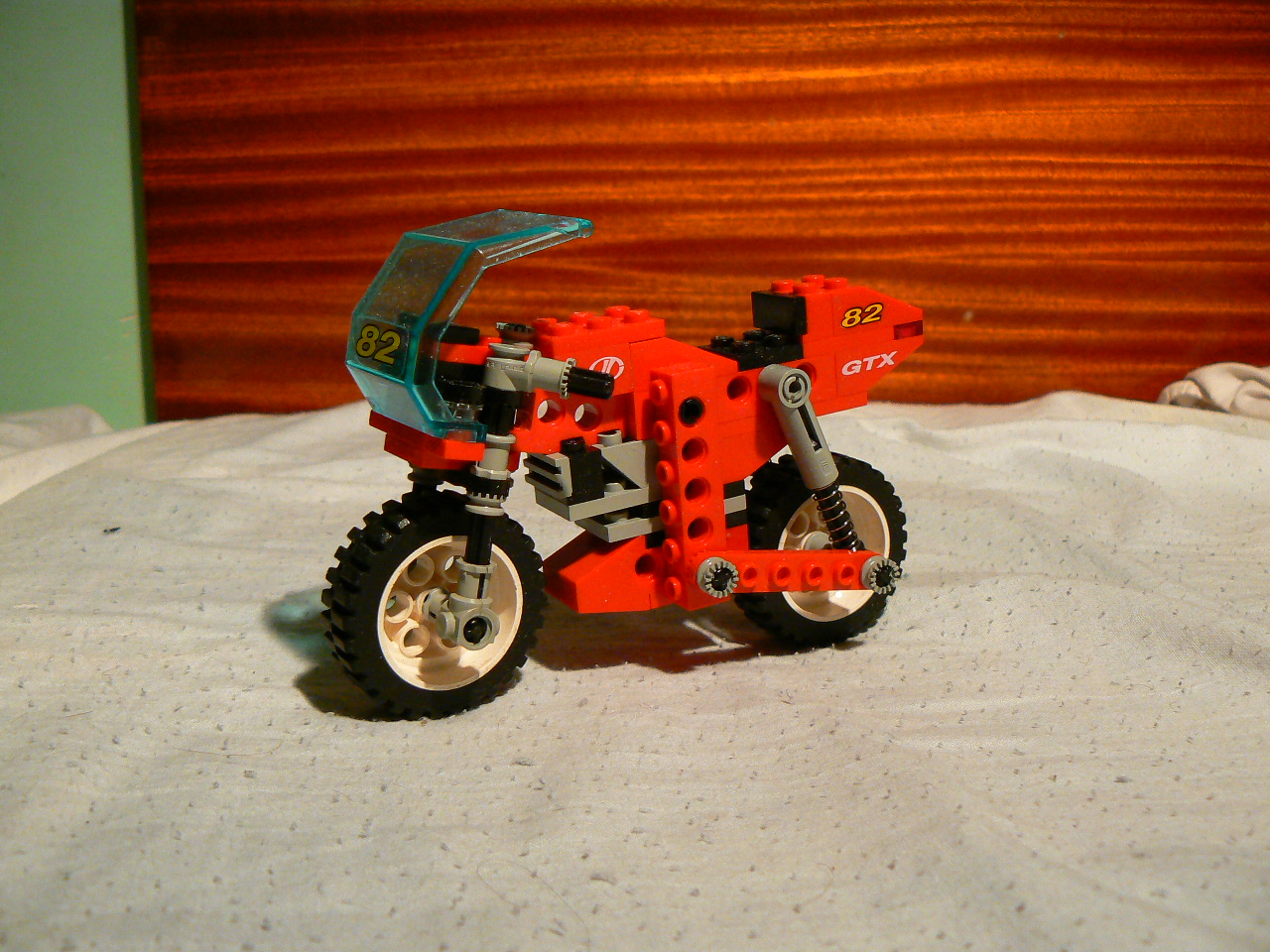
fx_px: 1321
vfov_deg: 39.7
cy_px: 476
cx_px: 635
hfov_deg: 51.4
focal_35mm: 36
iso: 200
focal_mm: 6
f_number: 2.8
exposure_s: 1/30
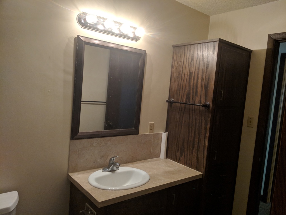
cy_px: 108
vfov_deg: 51.4
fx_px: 223
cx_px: 143
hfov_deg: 65.3
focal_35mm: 27
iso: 91
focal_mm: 4.44
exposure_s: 1/120
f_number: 1.8
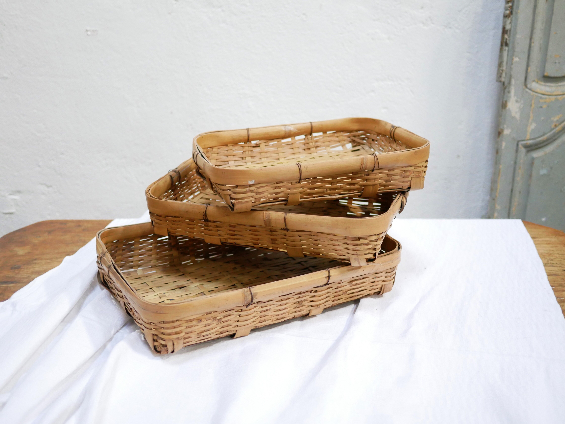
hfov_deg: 46.8
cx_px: 282
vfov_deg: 36.0
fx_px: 653
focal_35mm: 40
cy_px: 212
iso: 1250
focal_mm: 20
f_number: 1.7
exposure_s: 1/60
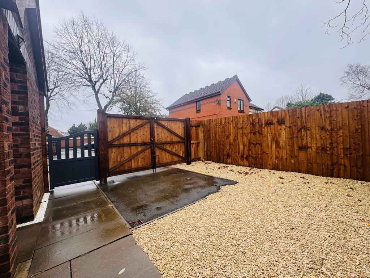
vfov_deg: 85.7
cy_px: 139
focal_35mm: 14
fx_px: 150
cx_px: 185
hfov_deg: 102.1
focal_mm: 2.22
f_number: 2.2
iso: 40
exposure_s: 1/99
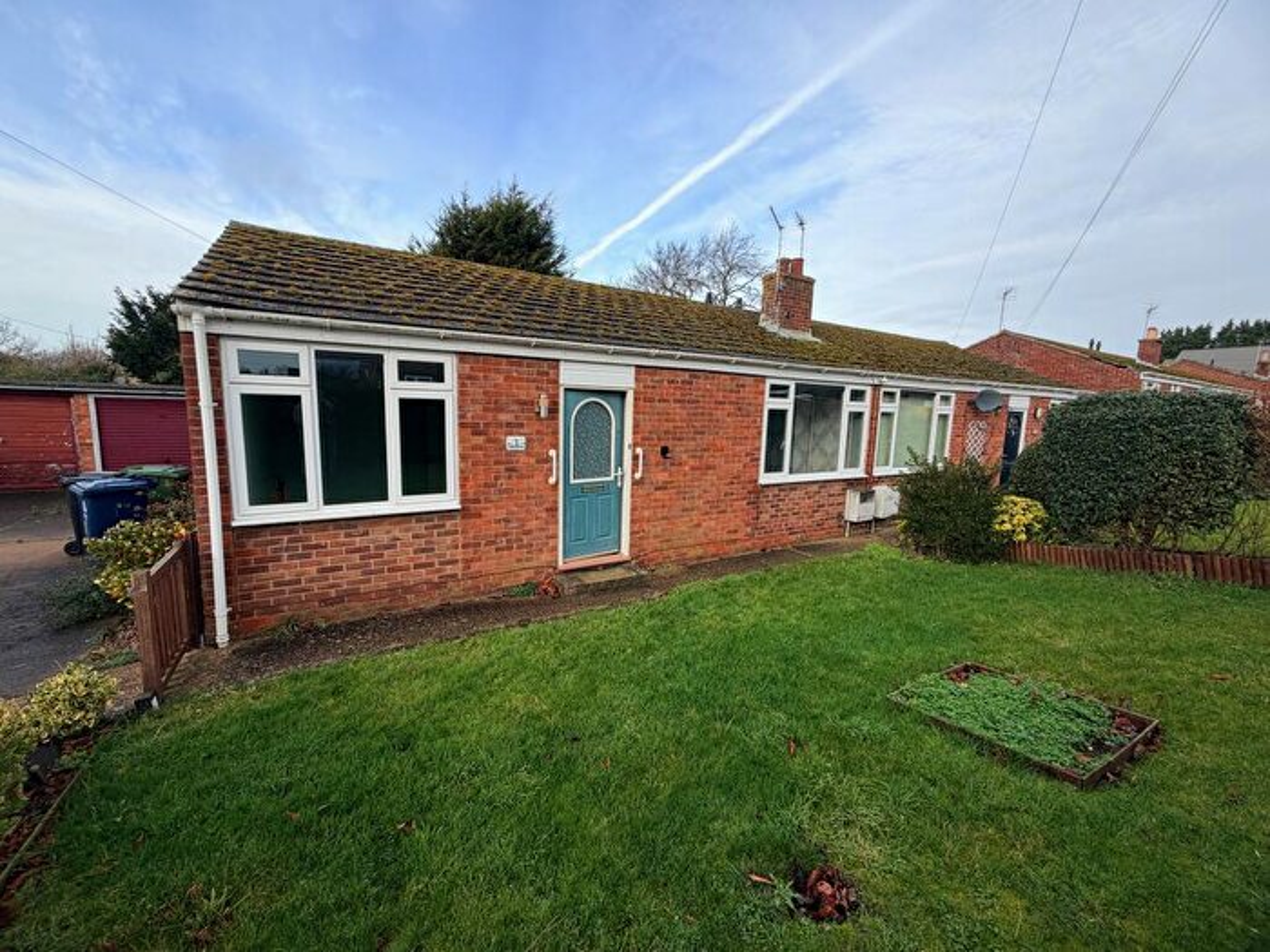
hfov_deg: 102.1
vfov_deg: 85.7
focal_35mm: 14
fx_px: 514
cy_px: 476
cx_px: 635
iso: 50
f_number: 2.2
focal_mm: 2.22
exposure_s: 1/502
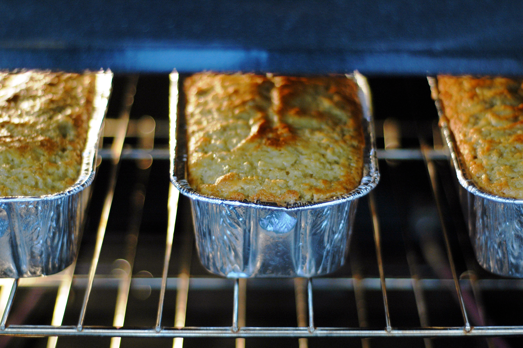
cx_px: 262
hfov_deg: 27.0
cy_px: 174
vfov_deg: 18.1
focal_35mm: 75
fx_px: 1089
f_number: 1.8
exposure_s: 1/80
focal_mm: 50
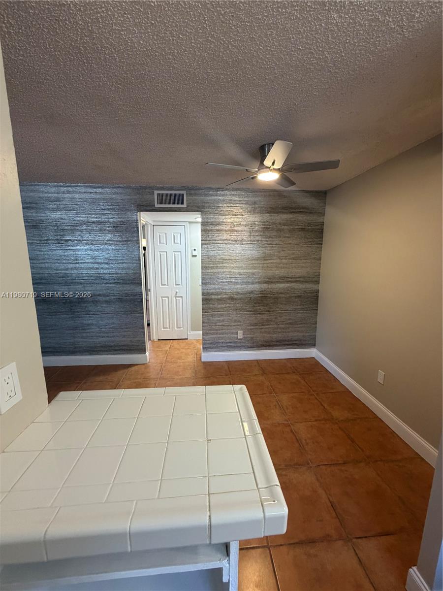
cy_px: 296
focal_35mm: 14
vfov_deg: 102.1
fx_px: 239
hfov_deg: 85.7
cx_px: 222
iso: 320
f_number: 2.2
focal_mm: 2.22
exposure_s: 1/120
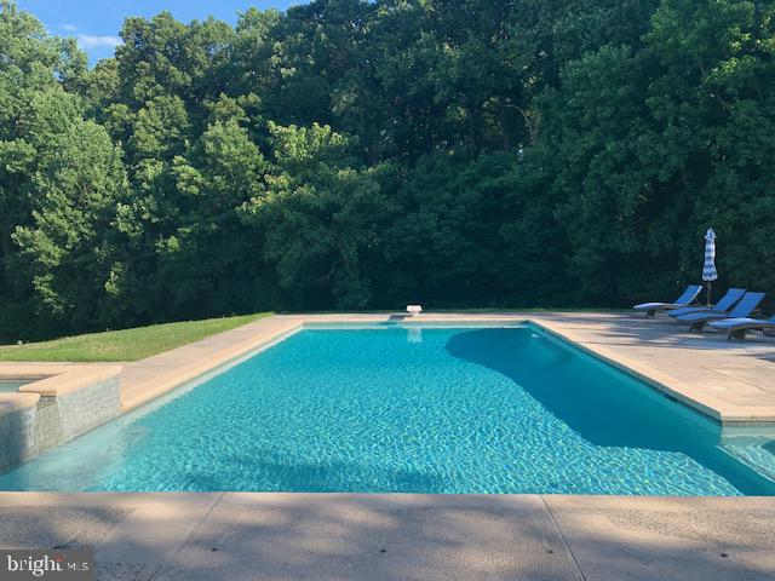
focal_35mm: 26
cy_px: 290
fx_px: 582
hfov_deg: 67.3
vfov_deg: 53.1
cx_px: 388
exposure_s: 1/928
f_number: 1.8
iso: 25
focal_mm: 4.25
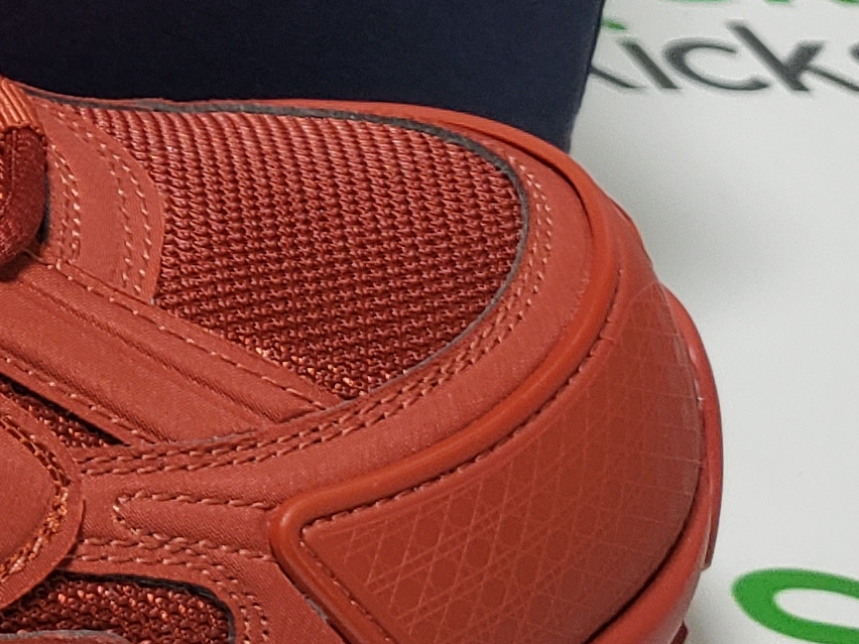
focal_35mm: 123
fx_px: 3052
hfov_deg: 14.1
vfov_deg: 11.7
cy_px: -222
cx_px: -720
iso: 50
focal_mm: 4.3
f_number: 1.5
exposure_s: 1/307
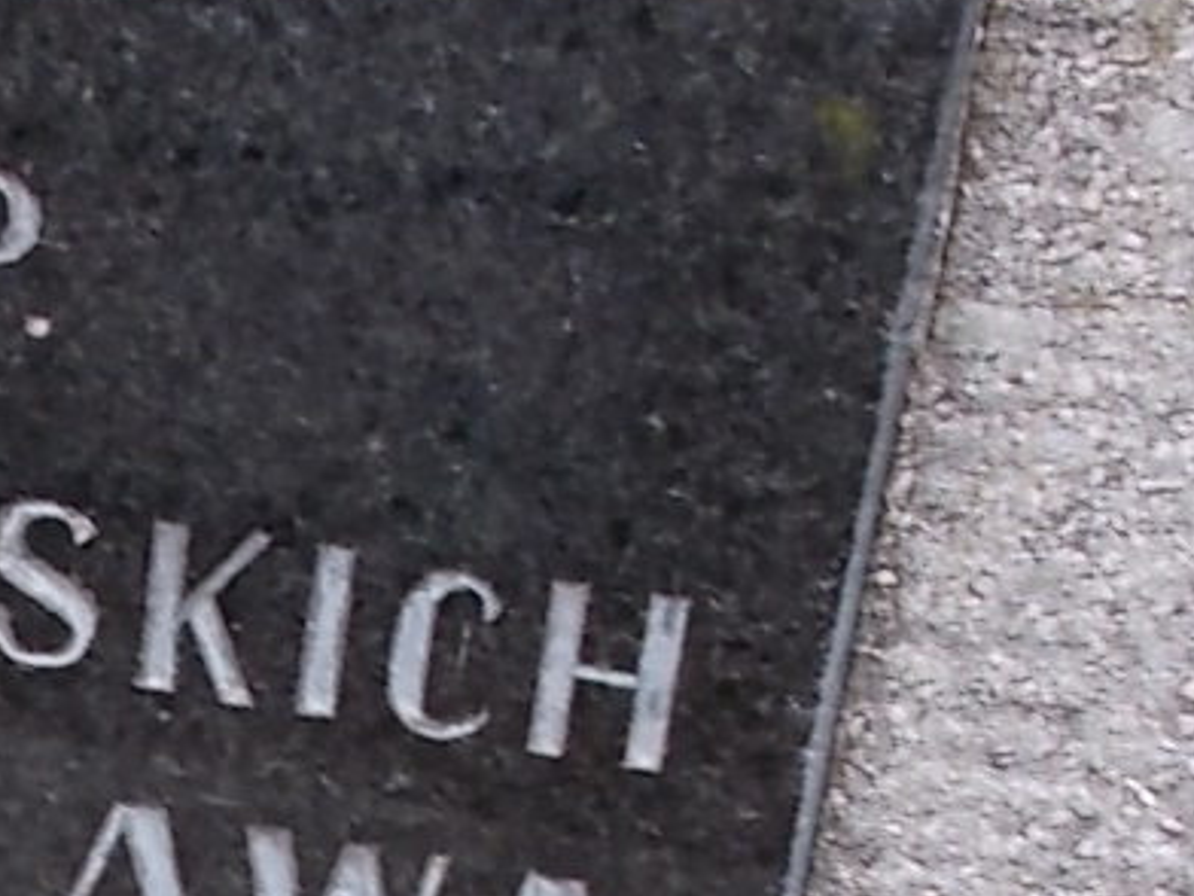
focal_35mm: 106
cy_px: 1222
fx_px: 3656
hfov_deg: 17.6
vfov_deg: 13.4
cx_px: -259
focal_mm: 4.6
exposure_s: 1/80
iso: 80
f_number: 3.2
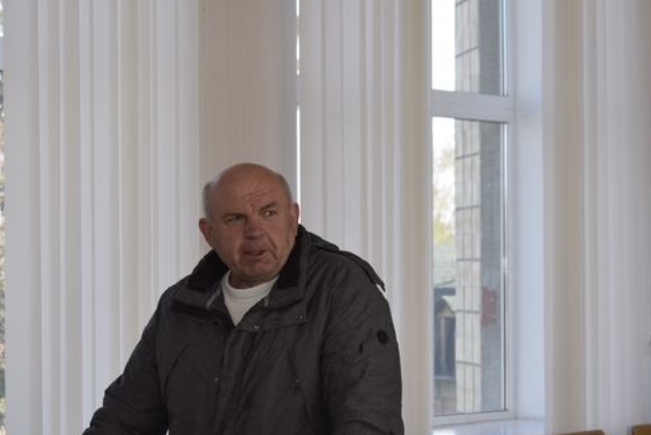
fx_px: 2008
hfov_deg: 18.4
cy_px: 287
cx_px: 285
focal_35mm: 111
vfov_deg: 12.3
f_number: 5.6
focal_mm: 48
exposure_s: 1/125
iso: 160
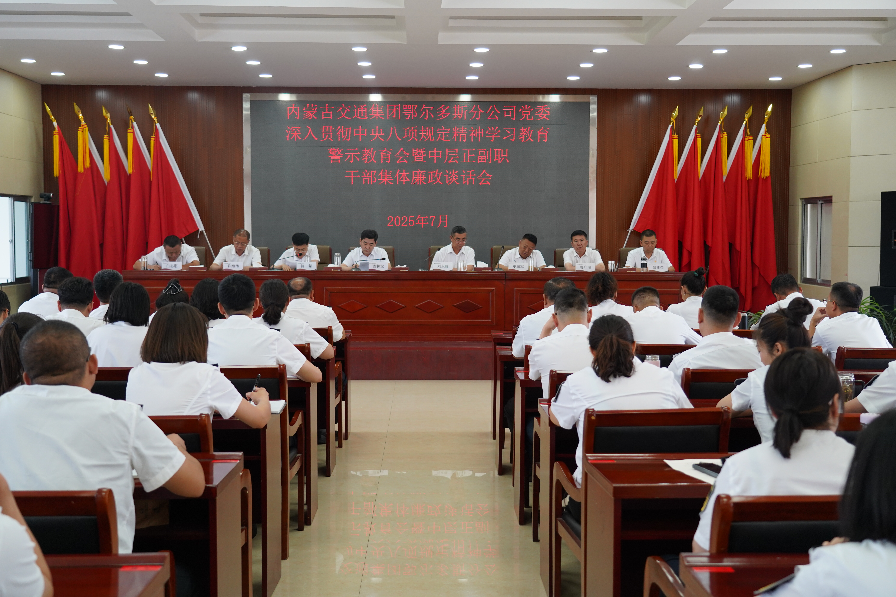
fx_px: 1020
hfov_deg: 47.4
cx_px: 448
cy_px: 298
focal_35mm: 41
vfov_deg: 32.6
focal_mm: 41
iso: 1600
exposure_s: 1/160
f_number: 4
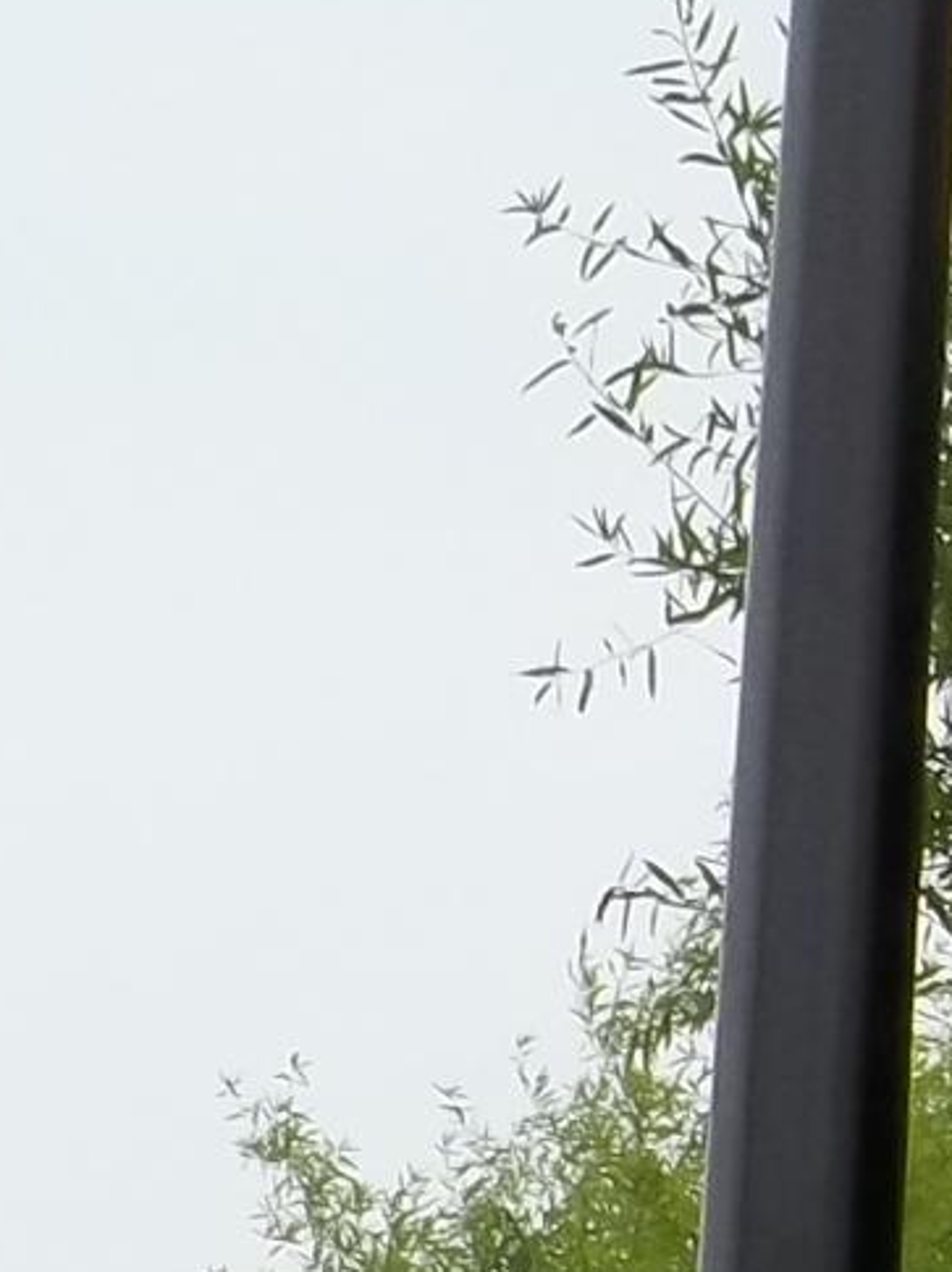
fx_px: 14320
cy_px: 2578
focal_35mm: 390
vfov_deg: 5.0
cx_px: -844
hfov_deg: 3.8
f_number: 4
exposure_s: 1/500
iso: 64
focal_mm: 11.3
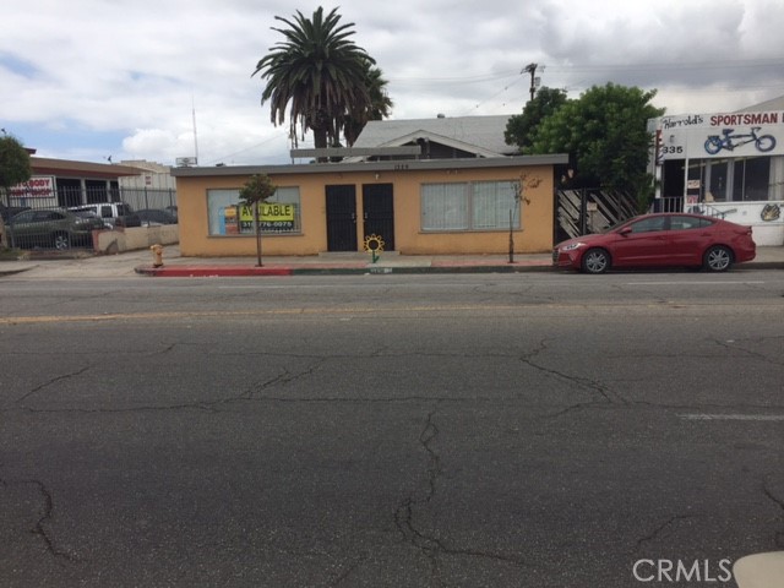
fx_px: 657
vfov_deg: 48.2
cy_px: 294
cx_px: 392
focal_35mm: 29
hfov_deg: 61.7
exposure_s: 1/2198
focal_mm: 4.15
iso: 32
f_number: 2.2
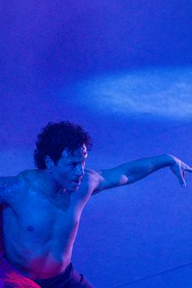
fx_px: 2573
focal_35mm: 321
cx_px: 43
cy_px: 269
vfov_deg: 6.4
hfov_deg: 4.3
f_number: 2.8
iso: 2500
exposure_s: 1/640
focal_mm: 165
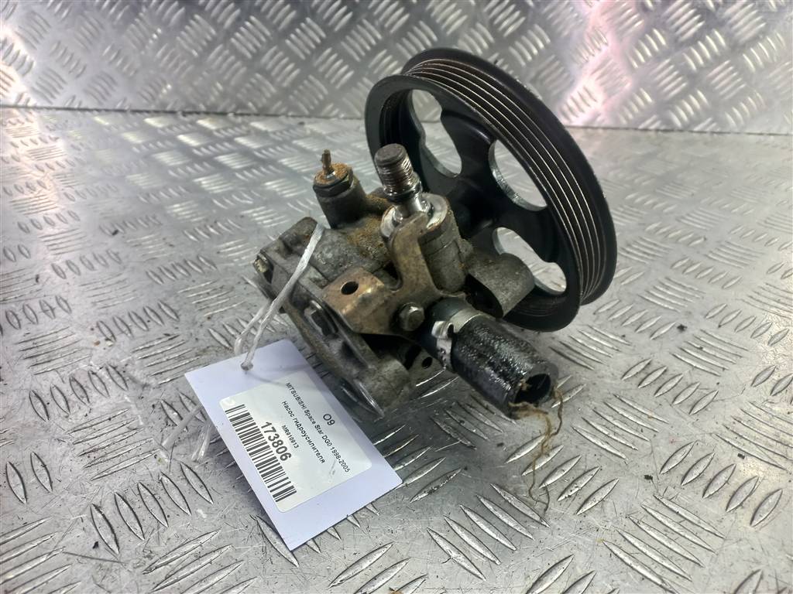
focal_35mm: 25
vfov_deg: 54.9
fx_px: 573
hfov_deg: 69.4
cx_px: 396
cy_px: 297
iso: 80
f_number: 1.8
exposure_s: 1/50
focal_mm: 4.6
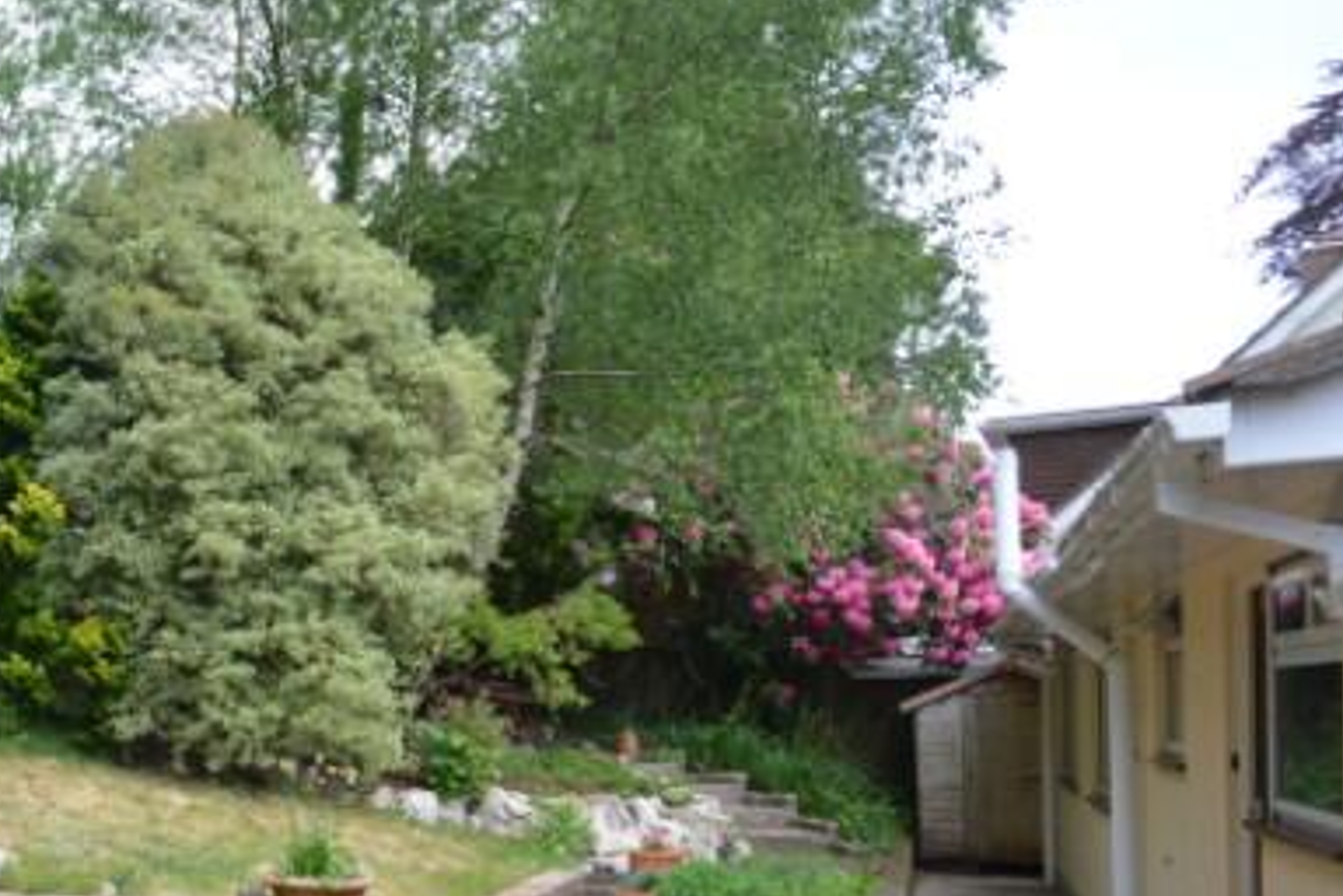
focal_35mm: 40
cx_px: -280
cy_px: 726
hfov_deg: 36.8
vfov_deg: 32.4
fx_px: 1492
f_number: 8
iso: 400
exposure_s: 1/250
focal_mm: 10
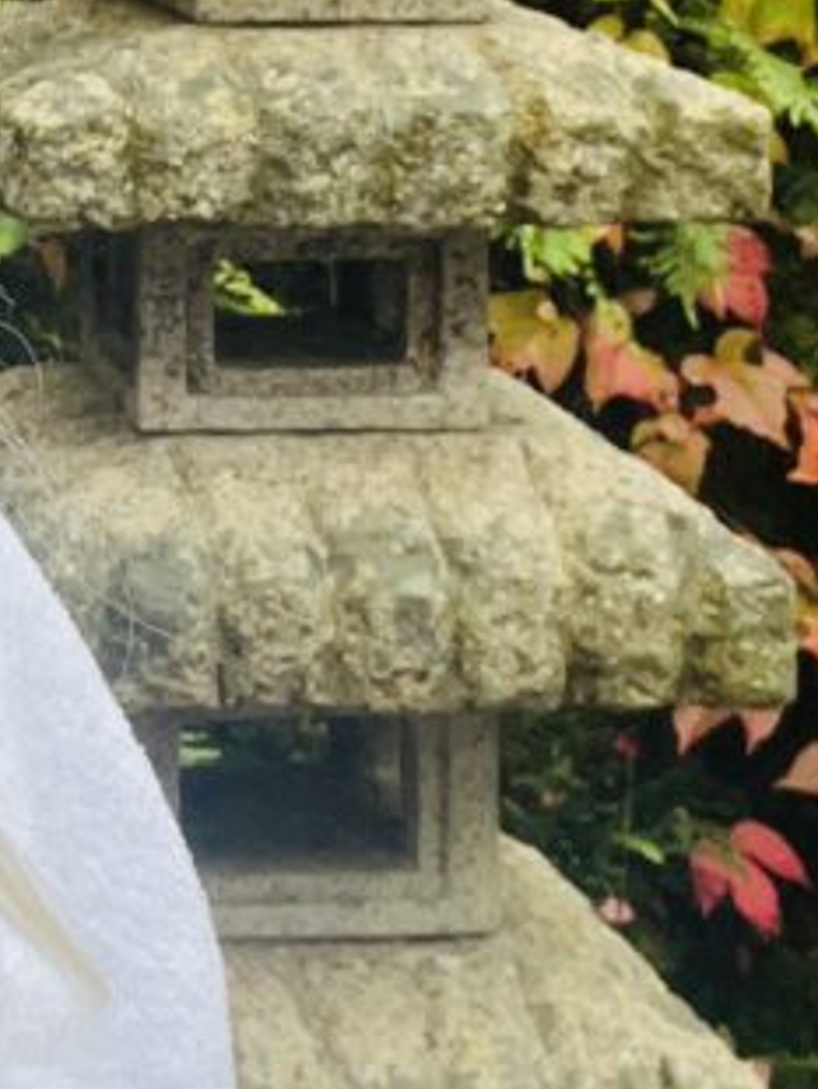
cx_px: -555
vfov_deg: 16.6
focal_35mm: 116
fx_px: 3650
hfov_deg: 12.0
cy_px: -32
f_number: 2.2
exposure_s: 1/121
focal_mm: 2.71
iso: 64
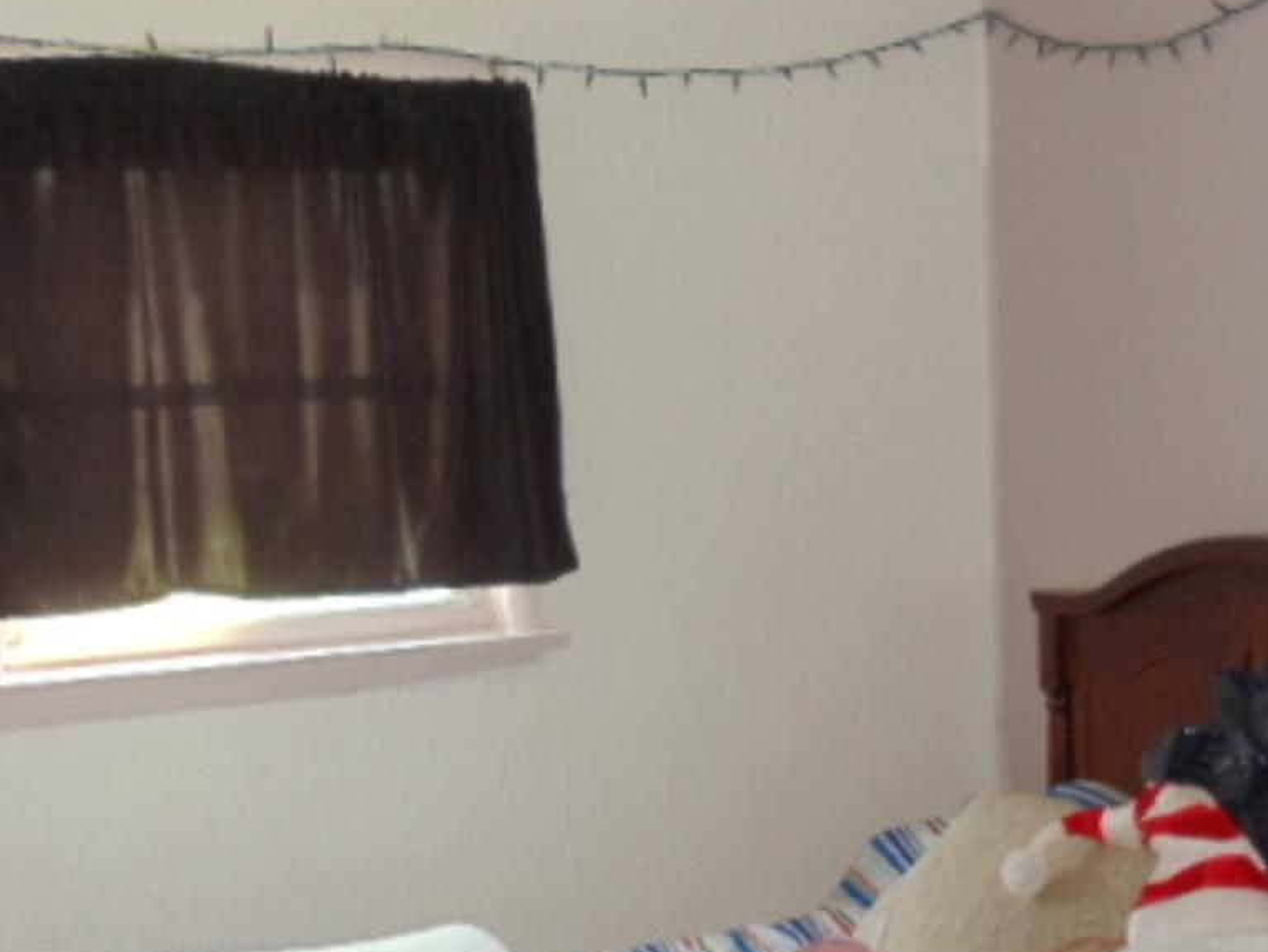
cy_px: 824
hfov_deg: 23.5
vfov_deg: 17.6
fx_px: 3042
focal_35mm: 83
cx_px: 796
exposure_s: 1/30
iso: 200
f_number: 3.5
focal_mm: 6
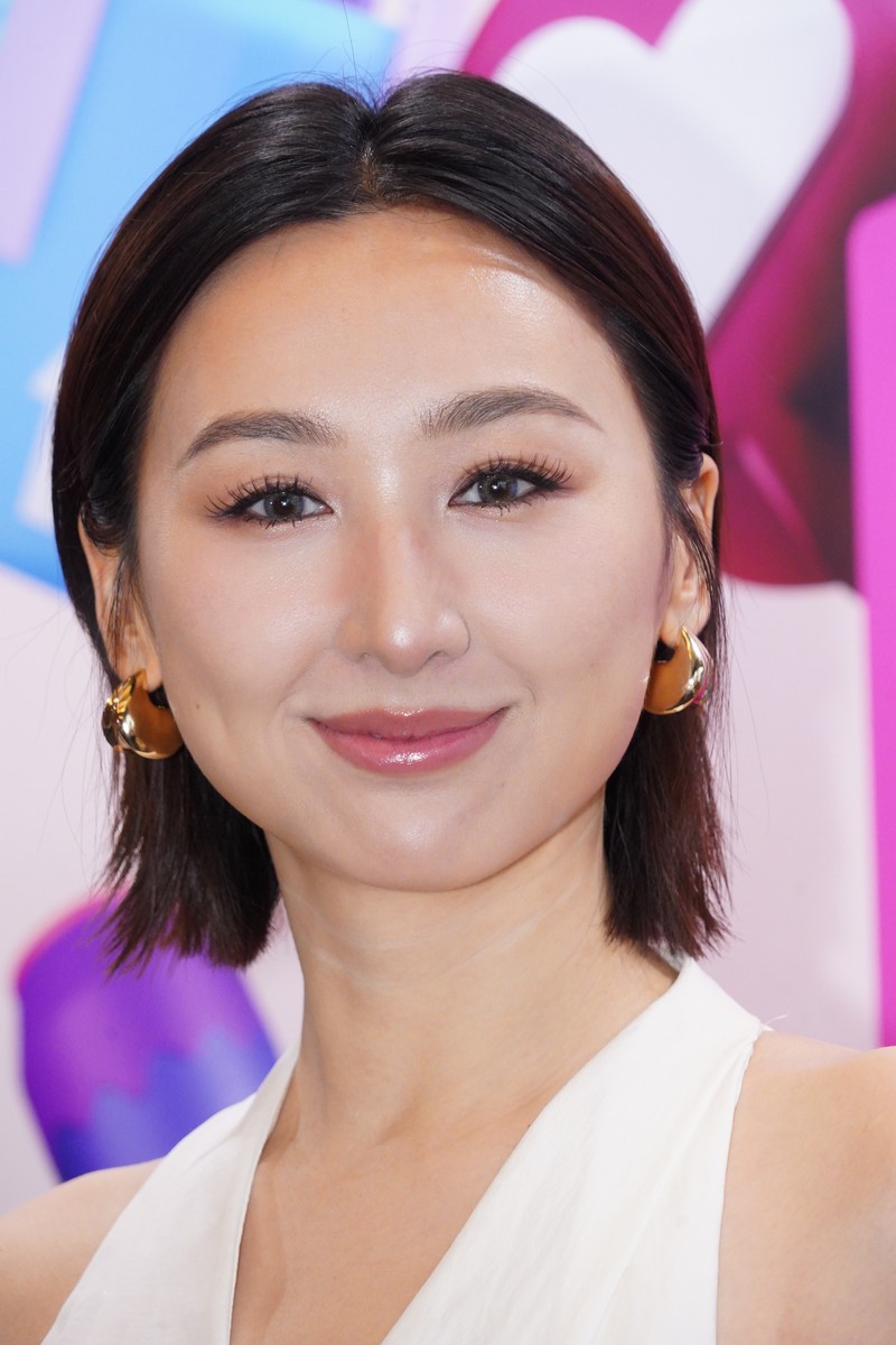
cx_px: 448
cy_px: 672
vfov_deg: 8.6
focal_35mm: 240
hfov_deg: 5.7
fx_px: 8959
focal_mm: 240
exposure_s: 1/250
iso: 5000
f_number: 8
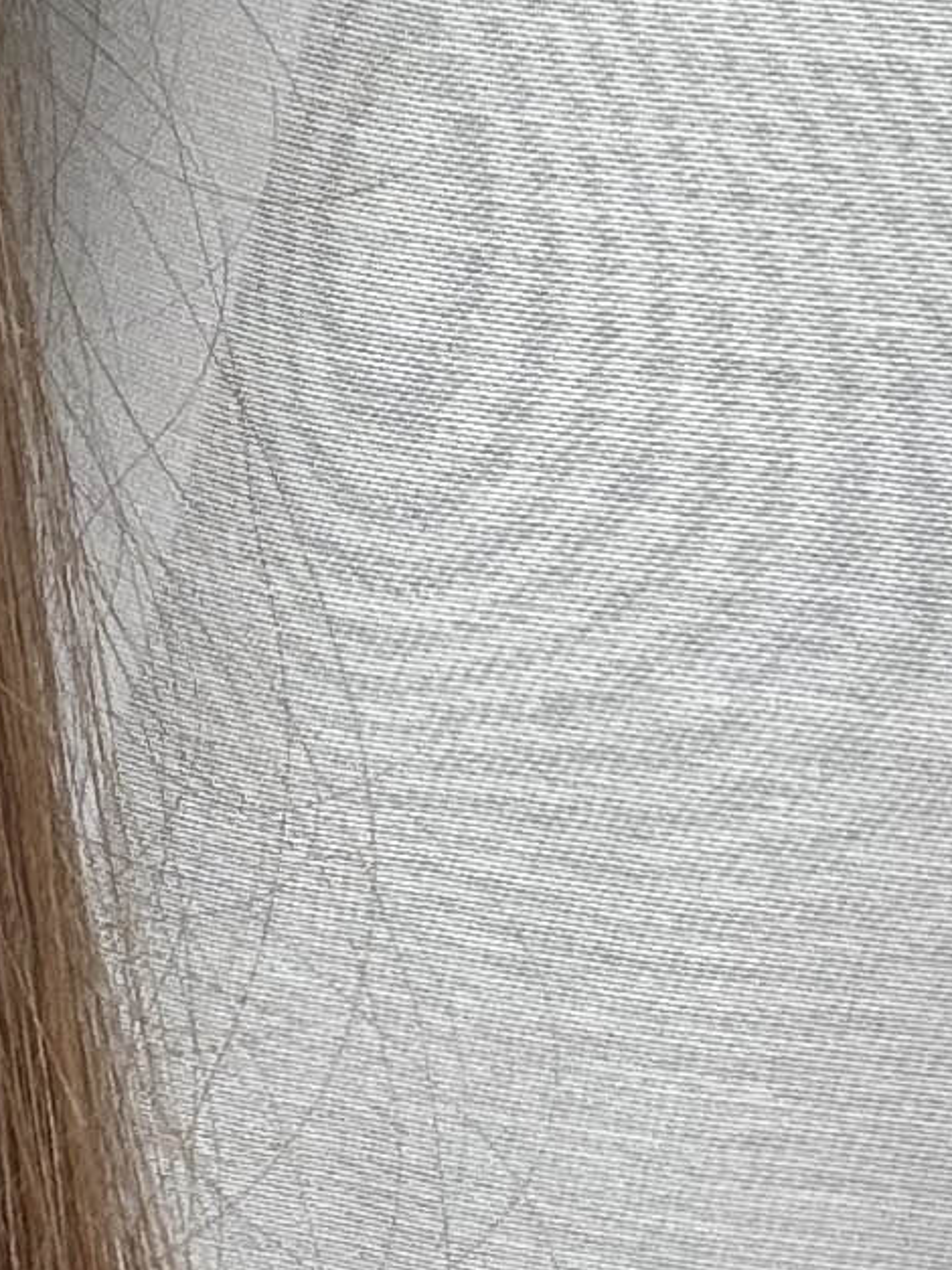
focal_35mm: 90
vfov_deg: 21.6
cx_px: -25
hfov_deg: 16.1
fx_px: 3301
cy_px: 898
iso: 32
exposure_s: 1/120
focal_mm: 2.69
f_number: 1.9
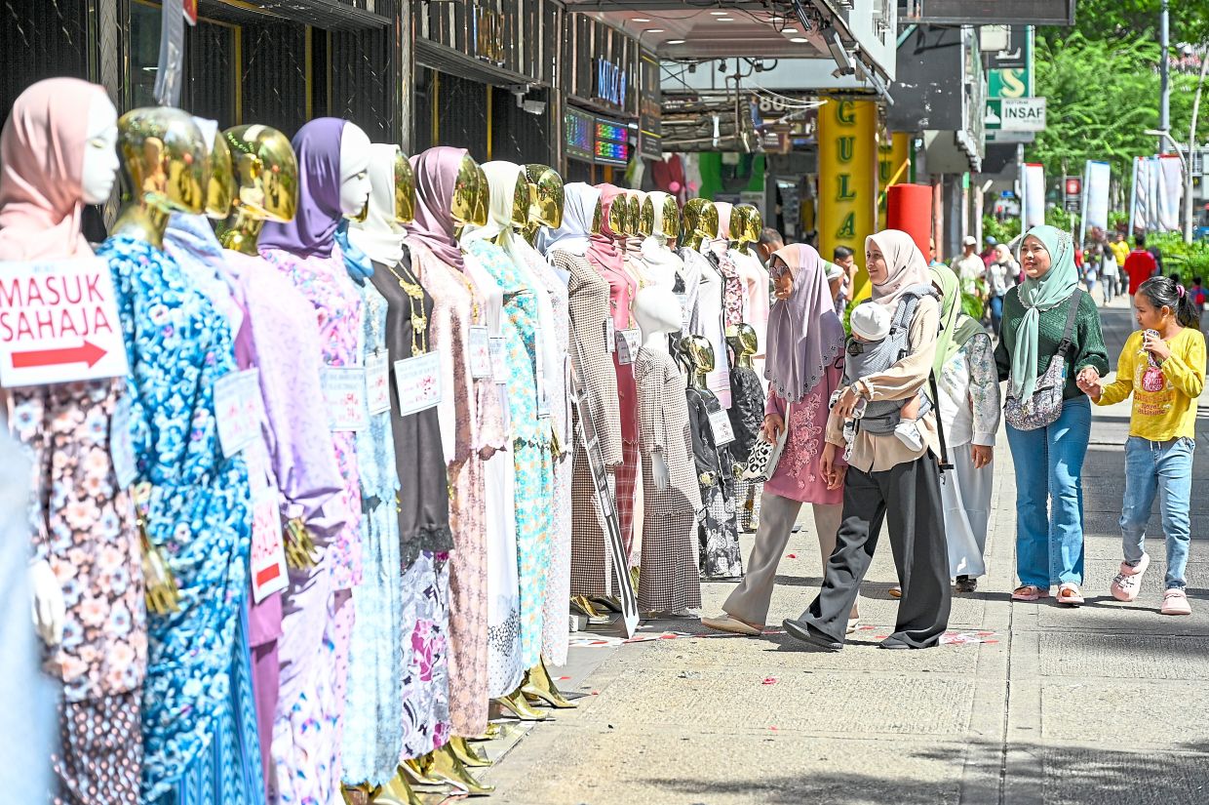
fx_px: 2853
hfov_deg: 23.9
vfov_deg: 16.1
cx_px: 604
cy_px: 402
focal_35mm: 85
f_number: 4.5
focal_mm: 85
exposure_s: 1/1000
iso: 200
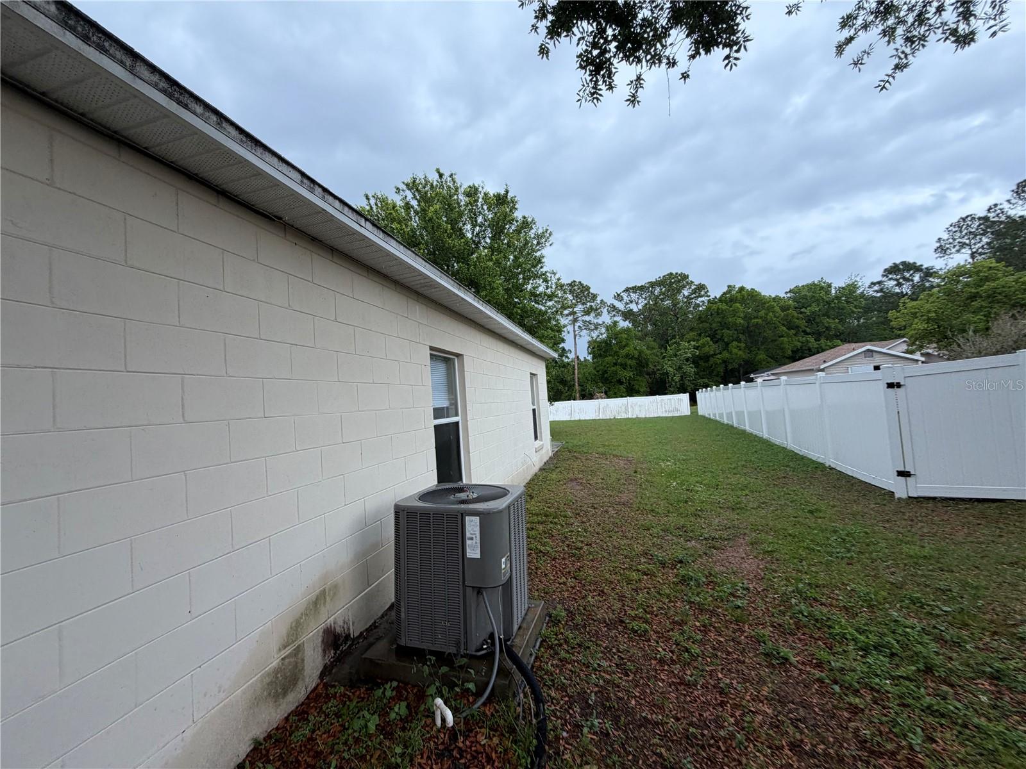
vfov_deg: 85.7
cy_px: 384
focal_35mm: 14
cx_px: 513
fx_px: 415
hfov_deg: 102.1
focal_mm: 2.22
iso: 40
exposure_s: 1/198
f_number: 2.2
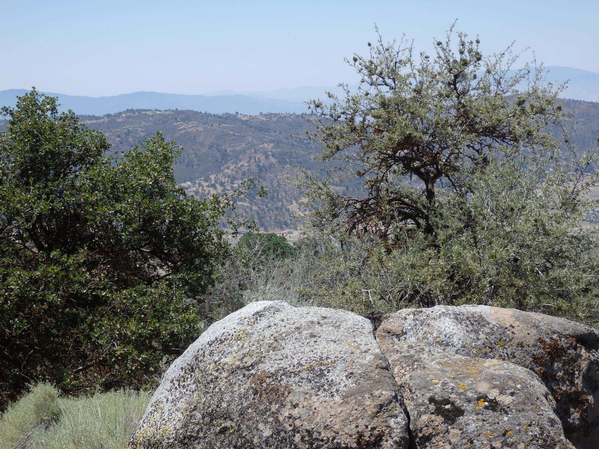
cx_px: 300
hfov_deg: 32.2
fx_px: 1038
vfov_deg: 24.4
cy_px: 224
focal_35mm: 60
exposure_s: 1/800
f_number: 4.2
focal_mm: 10.8
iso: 100
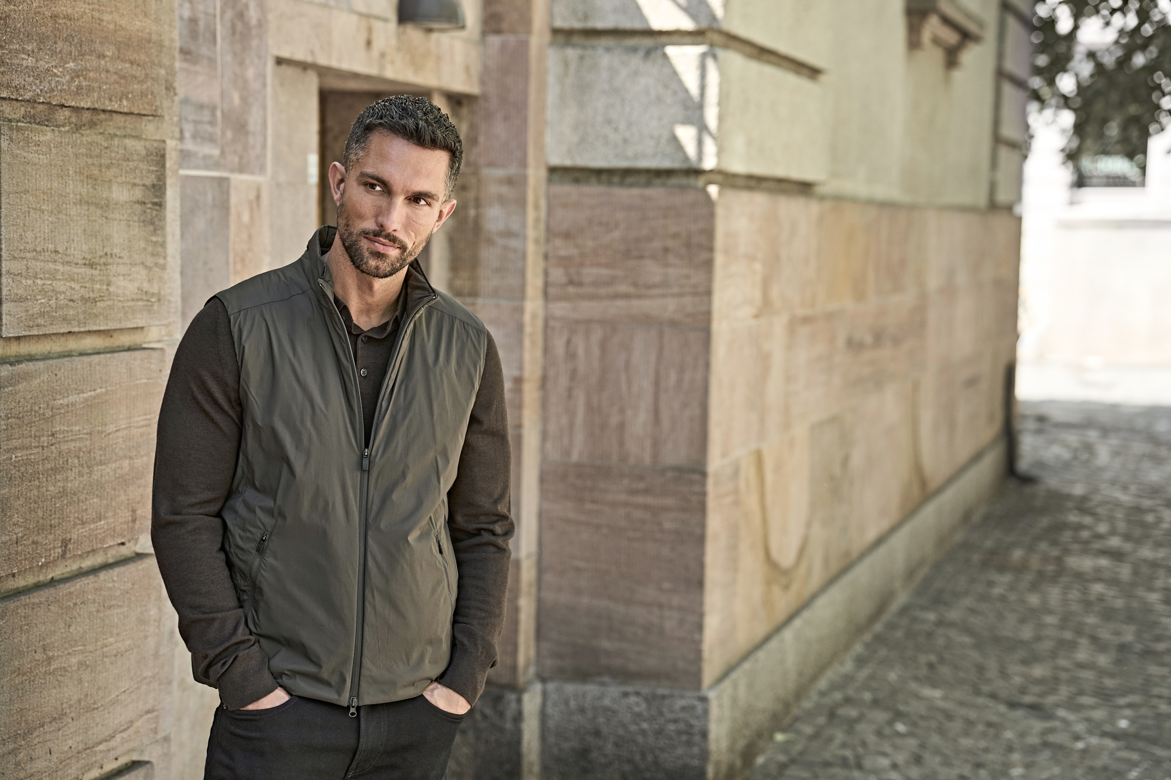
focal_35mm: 78
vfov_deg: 17.5
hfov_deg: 26.0
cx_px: 586
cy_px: 390
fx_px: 2537
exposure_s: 1/1250
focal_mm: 78
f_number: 3.5
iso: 1000
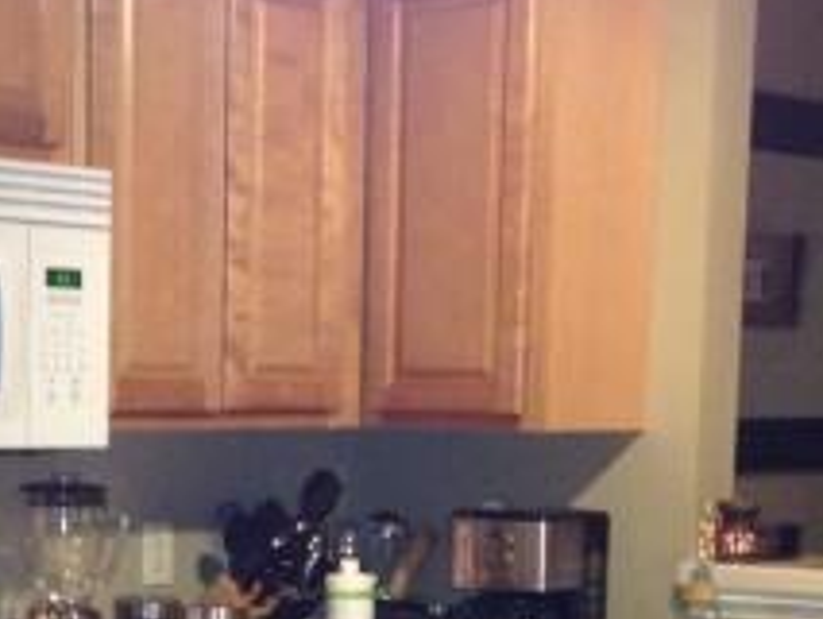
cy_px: 693
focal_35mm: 105
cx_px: 298
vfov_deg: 13.8
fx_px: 2498
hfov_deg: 18.7
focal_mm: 4.28
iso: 250
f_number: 2.4
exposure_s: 1/16
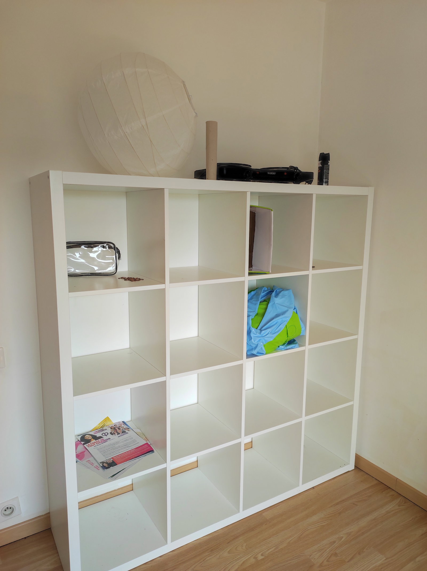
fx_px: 412
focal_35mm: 25
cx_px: 214
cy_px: 286
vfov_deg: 69.4
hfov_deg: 54.8
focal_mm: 4.7
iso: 119
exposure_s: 1/100
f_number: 1.79
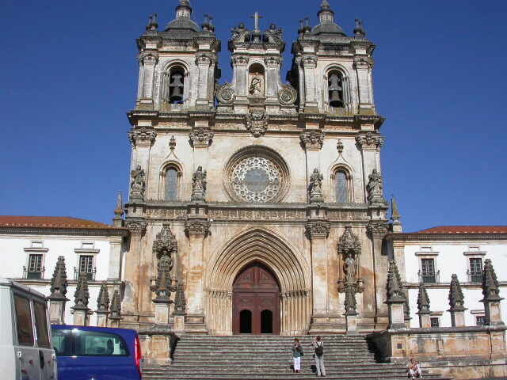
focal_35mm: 38
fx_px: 557
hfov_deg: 49.0
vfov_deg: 37.7
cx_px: 254
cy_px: 190
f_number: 7.5
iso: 100
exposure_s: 1/700
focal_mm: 7.85
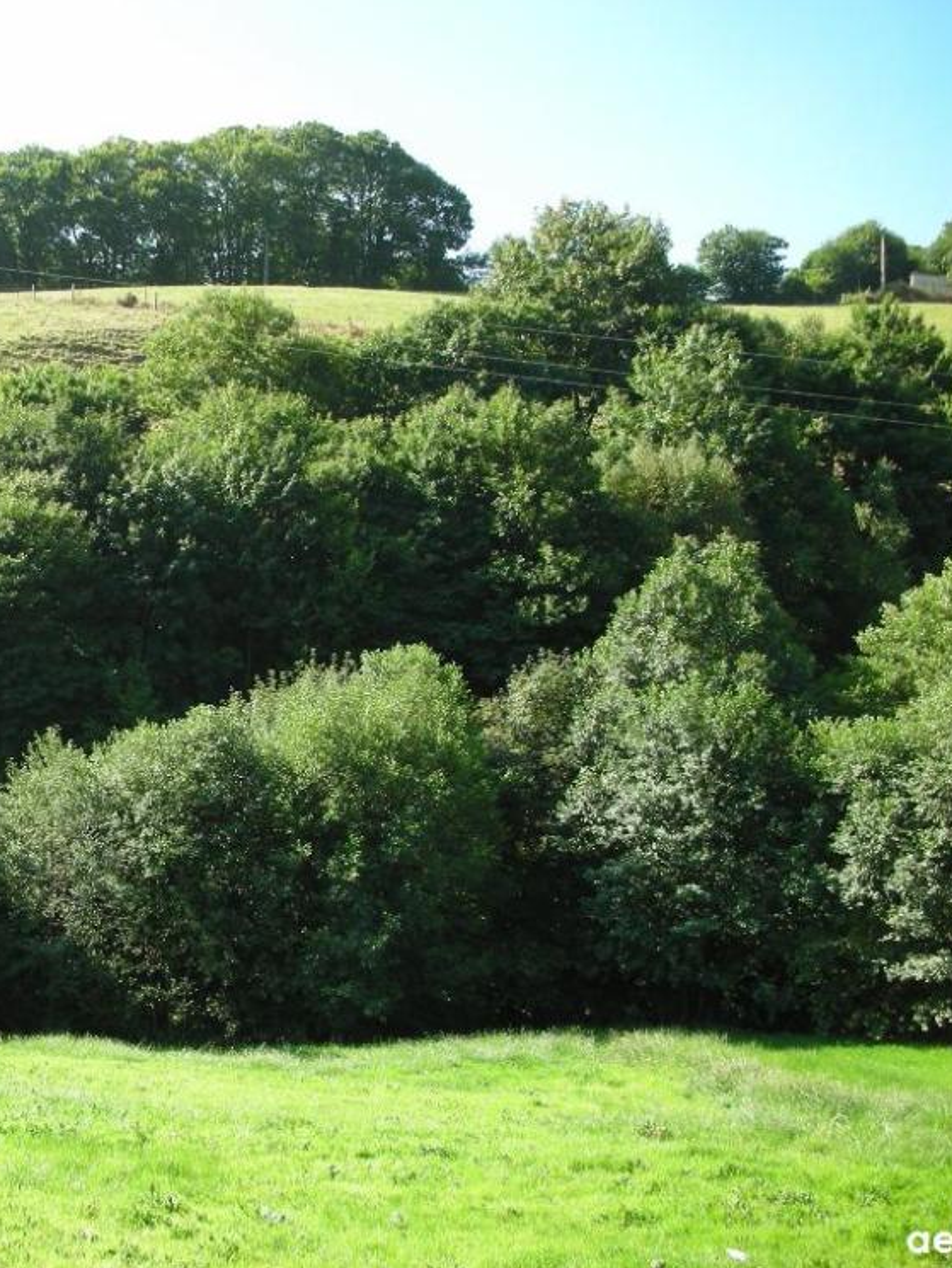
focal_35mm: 47
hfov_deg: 30.0
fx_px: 1723
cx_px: 162
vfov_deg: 40.4
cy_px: 631
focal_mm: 5.8
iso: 50
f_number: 3
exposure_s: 1/167
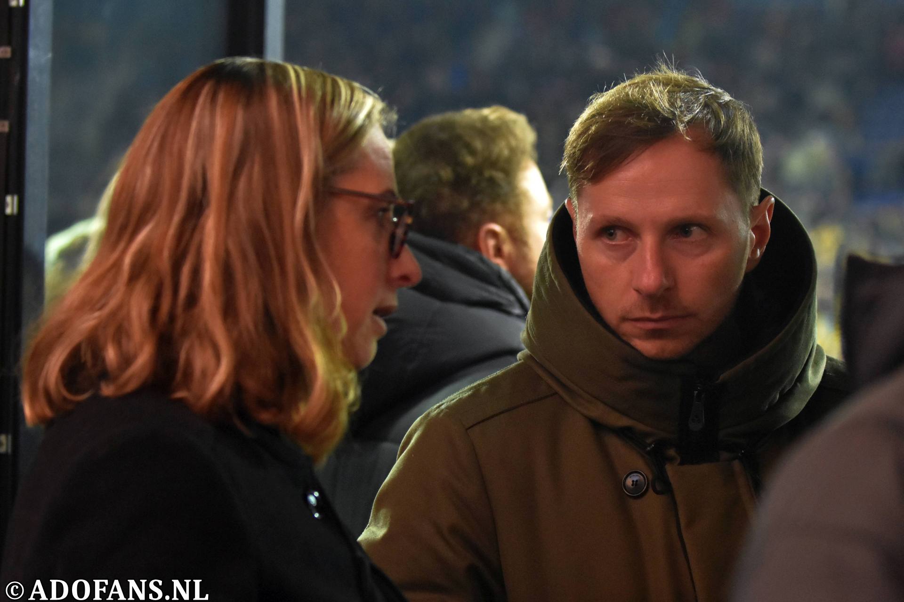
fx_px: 2636
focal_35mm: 105
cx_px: 452
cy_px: 301
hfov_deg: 19.5
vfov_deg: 13.0
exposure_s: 1/160
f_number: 2.8
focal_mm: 70
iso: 2000
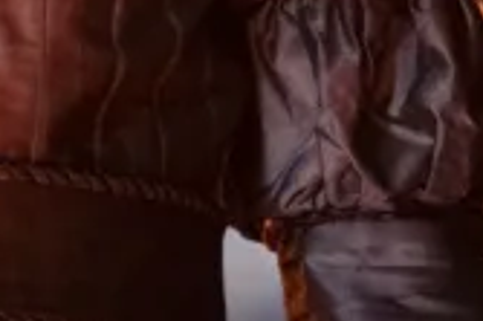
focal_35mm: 829
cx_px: -6
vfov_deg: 1.7
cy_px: -415
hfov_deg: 2.5
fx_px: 11111
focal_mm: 90
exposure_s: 1/60
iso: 5000
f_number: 2
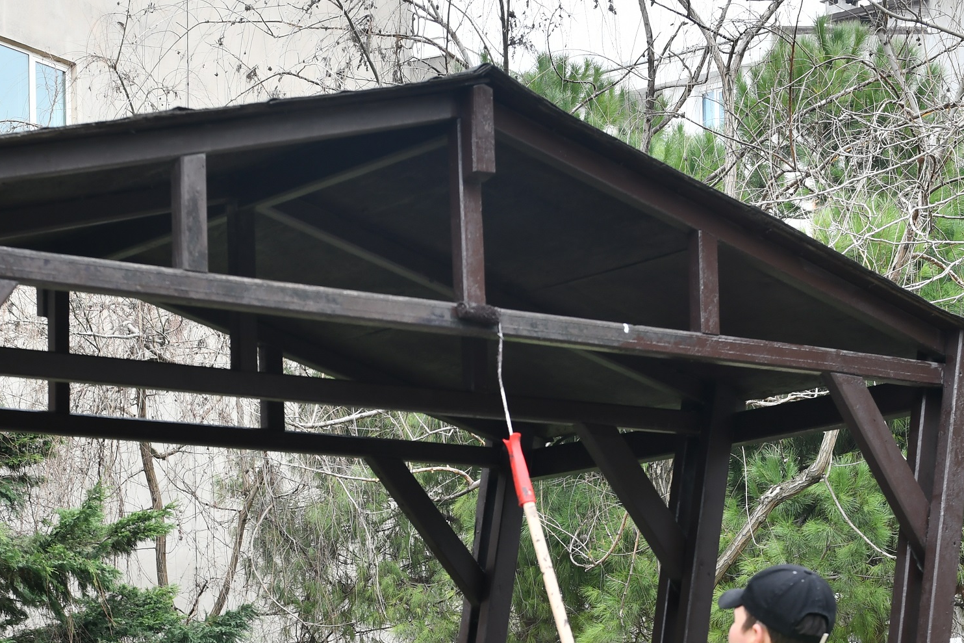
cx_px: 335
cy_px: 770
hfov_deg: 22.8
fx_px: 2383
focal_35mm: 89
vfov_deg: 14.8
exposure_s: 1/100
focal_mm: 32
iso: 90
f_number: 5.6
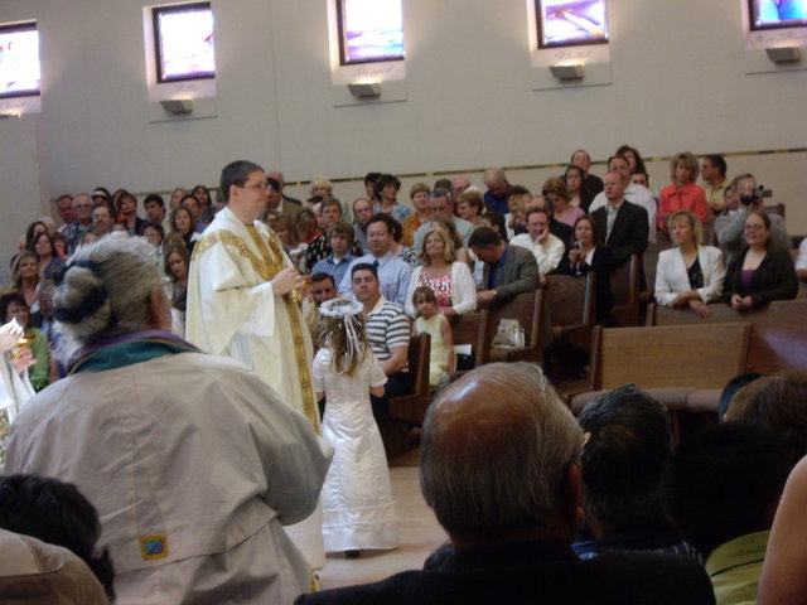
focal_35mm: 114
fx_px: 2658
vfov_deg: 13.0
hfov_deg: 17.3
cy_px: 302
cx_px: 404
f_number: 5.2
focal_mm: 18.6
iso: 200
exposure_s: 1/15
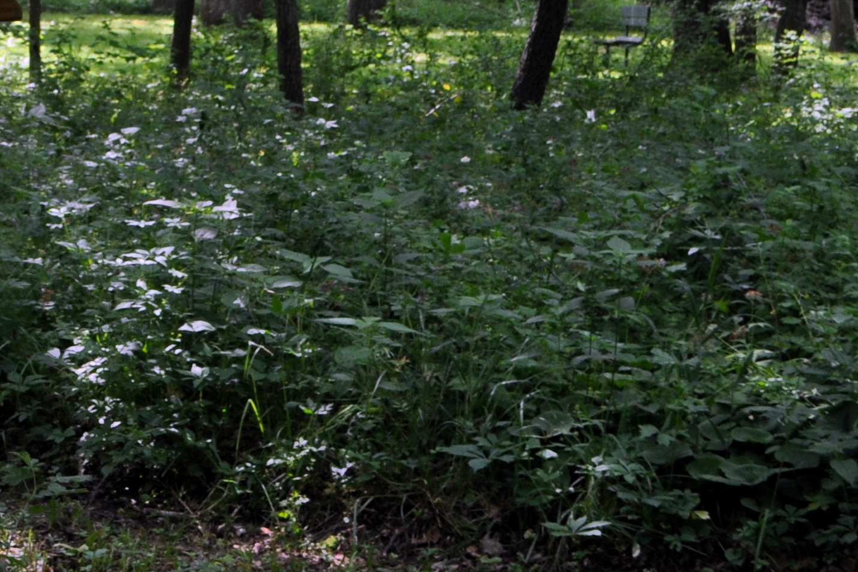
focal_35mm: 117
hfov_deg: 16.4
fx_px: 2788
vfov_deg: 11.5
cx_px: -289
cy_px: -126
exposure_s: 1/60
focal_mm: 26
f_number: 8
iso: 400
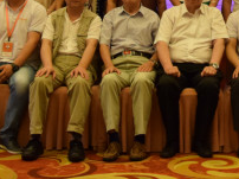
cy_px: -45
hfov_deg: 21.4
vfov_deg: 15.7
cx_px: 205
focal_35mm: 90
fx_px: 621
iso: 1250
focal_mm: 18
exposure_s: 1/60
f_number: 3.5
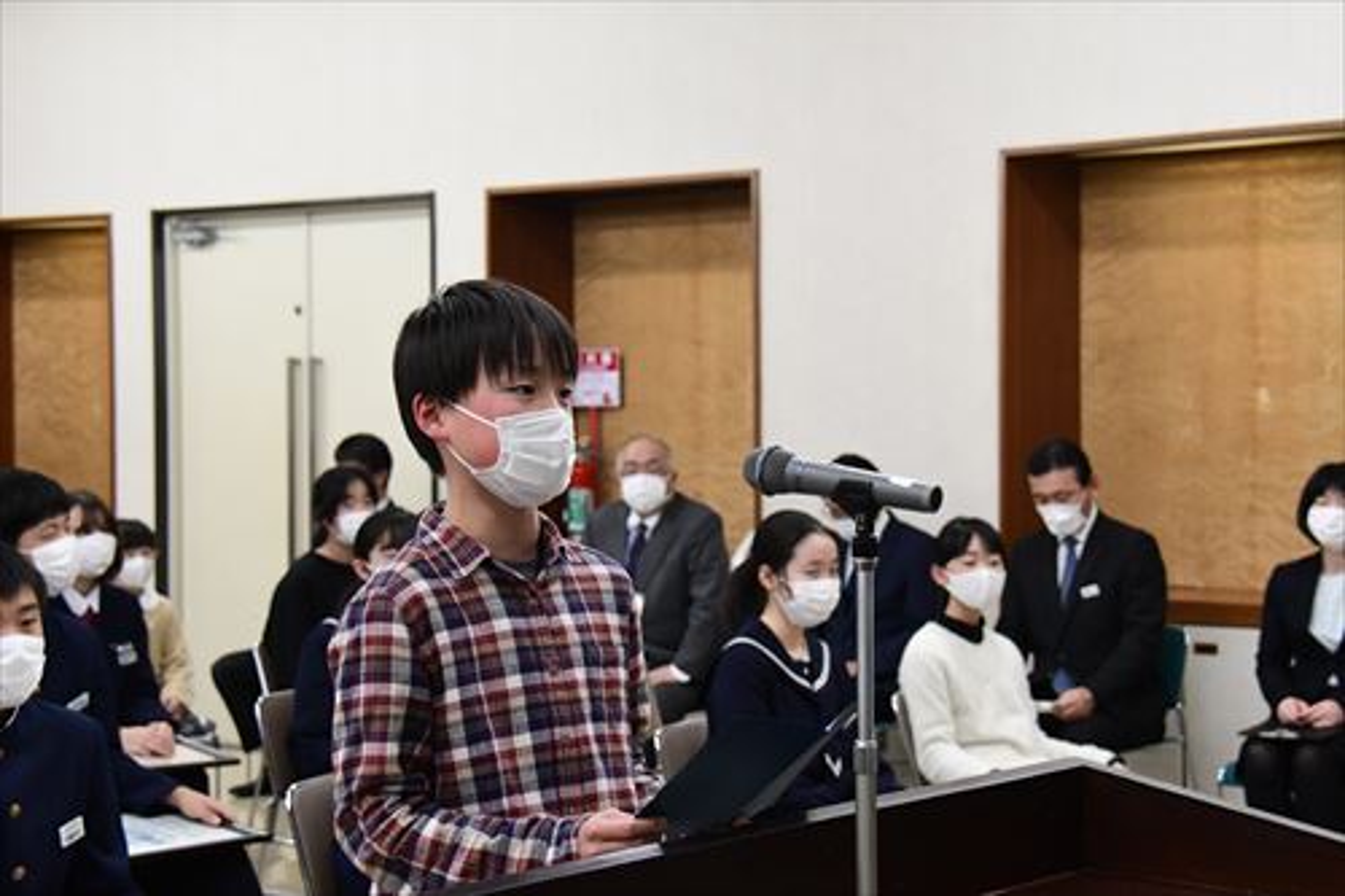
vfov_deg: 18.2
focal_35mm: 75
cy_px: 448
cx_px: 672
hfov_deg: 27.0
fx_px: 2801
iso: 3200
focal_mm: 50
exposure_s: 1/200
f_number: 5.3
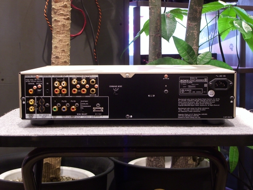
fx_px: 497
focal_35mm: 68
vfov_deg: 21.6
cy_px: 95
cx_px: 126
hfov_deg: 28.6
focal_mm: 14.2
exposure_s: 1/8
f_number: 4
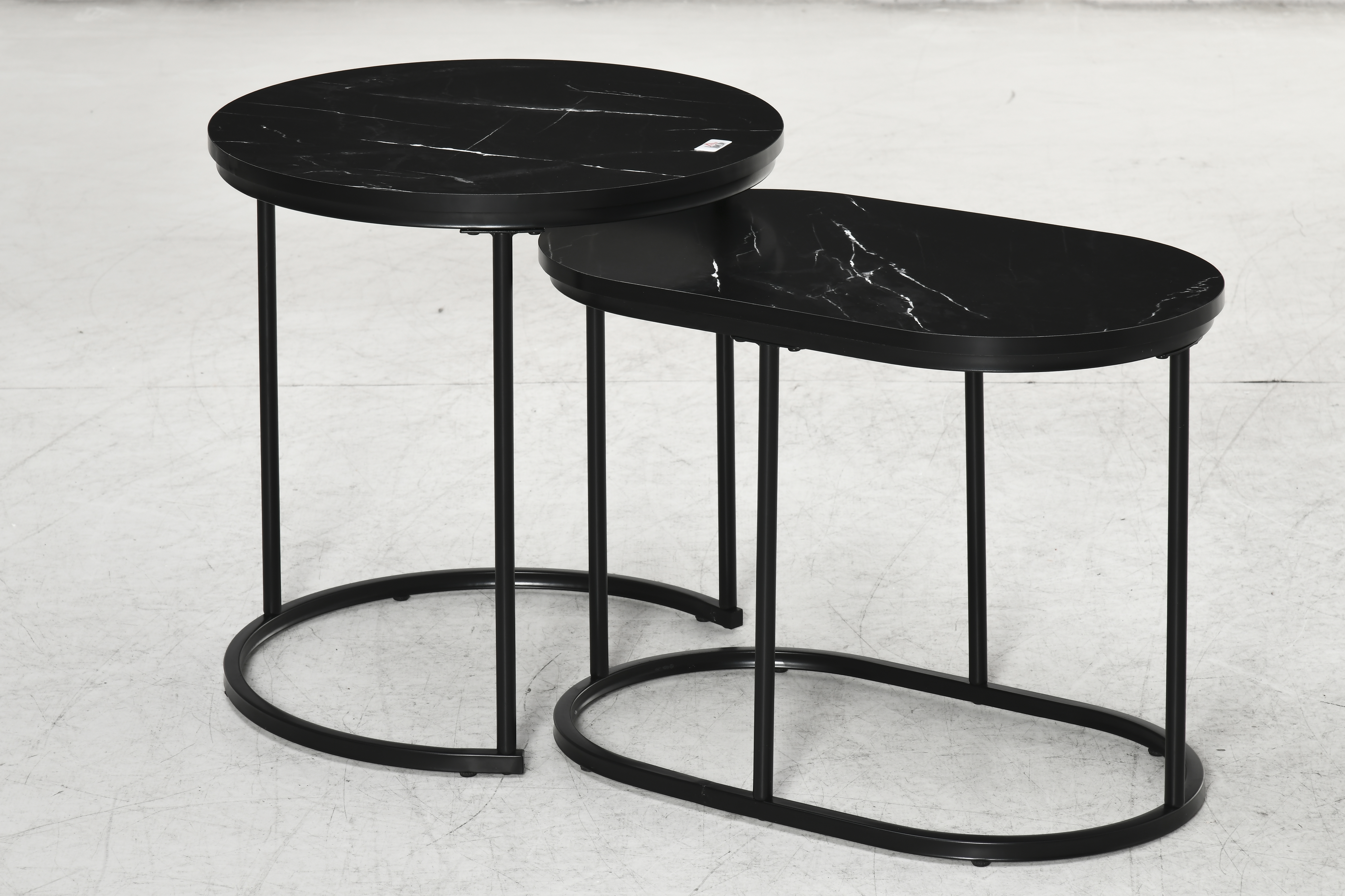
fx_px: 4483
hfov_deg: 17.1
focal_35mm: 120
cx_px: 672
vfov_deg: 11.4
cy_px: 448
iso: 320
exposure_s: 1/125
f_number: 14
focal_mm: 120
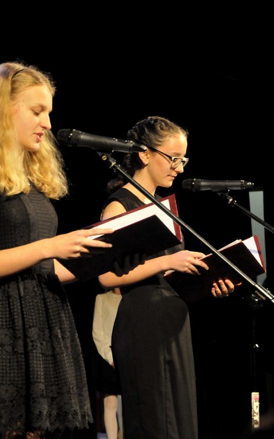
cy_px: 220
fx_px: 1601
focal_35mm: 134
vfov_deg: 15.6
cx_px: 96
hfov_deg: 9.8
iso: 1600
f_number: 5
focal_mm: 58
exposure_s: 1/30
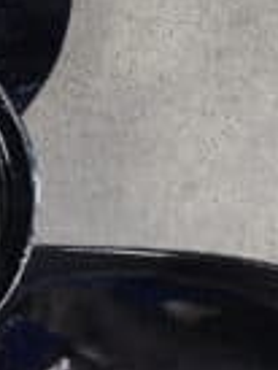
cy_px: 196
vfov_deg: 17.6
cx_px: -119
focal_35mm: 112
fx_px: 1197
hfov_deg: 12.7
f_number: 1.8
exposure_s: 1/120
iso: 500
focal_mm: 6.4
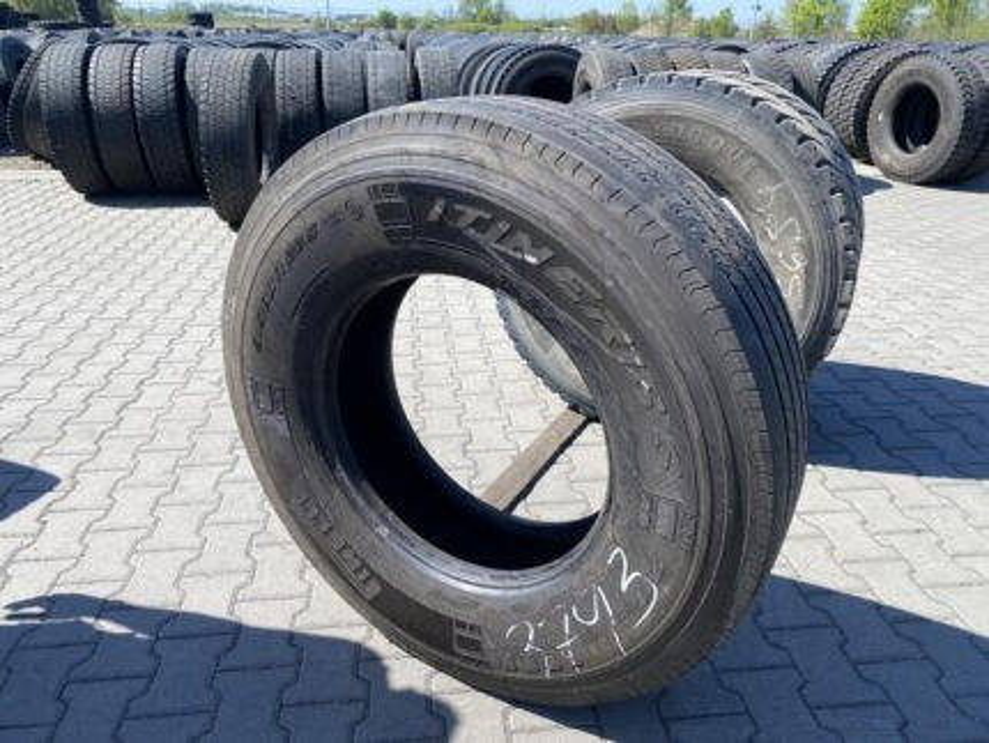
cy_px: 372
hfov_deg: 67.3
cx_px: 494
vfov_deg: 53.1
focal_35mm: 26
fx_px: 743
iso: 32
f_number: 1.8
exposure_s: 1/1245
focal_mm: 4.25
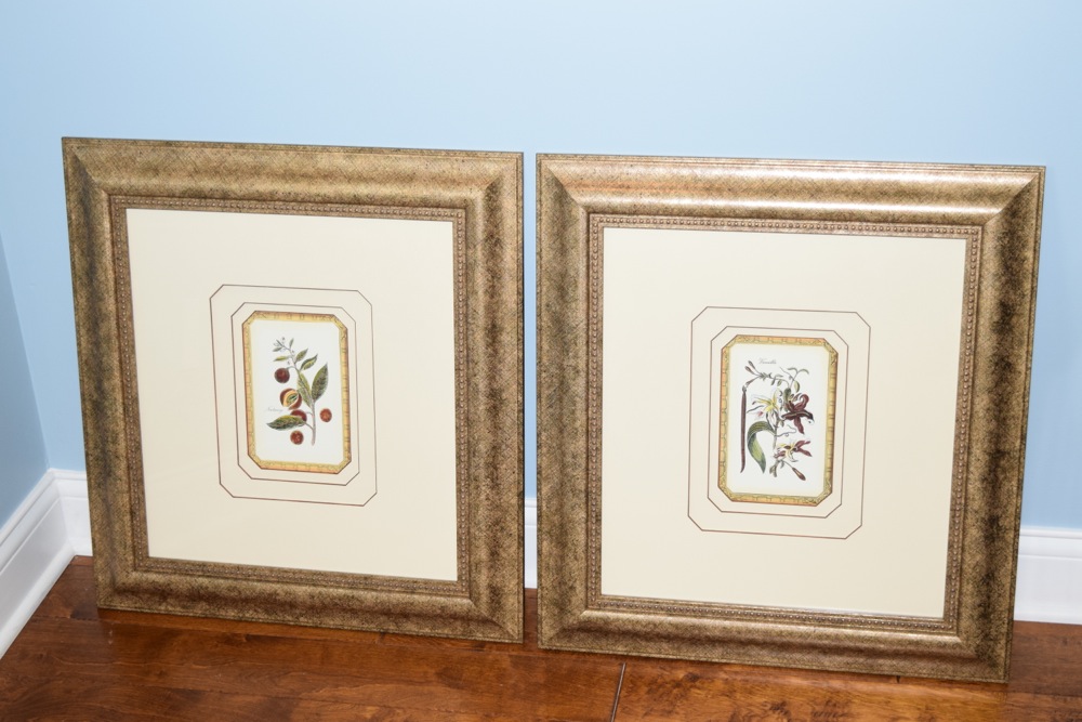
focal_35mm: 57
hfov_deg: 35.0
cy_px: 361
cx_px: 541
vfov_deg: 23.8
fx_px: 1713
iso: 800
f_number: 5
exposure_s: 1/100
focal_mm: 38
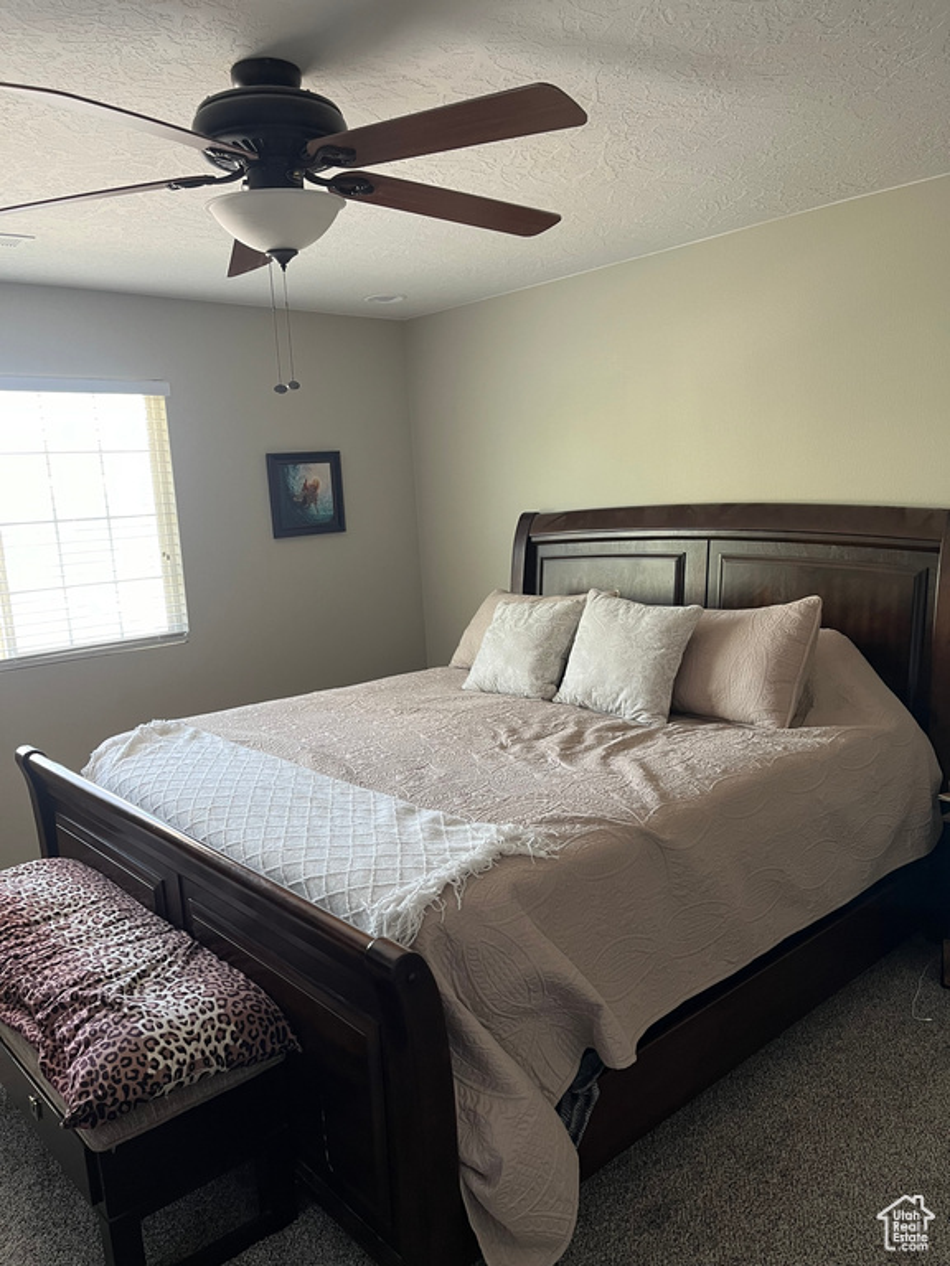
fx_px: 951
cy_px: 633
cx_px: 475
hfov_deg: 53.1
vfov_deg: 67.3
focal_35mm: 26
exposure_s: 1/60
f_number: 1.6
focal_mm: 5.1
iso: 160
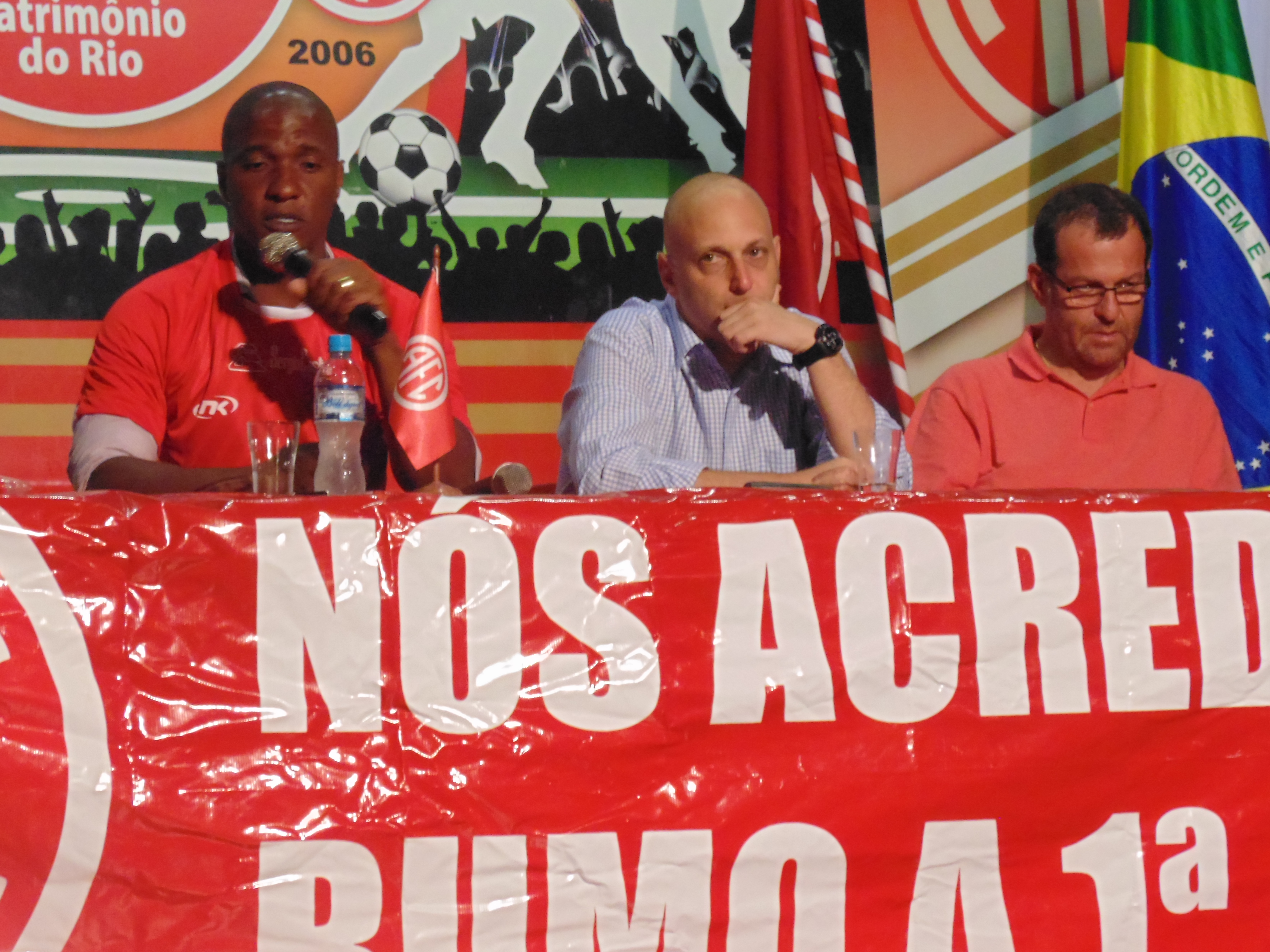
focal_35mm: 109
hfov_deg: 18.0
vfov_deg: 13.6
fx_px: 3999
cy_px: 404
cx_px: 526
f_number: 4.2
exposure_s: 1/13
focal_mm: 14.6
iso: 400
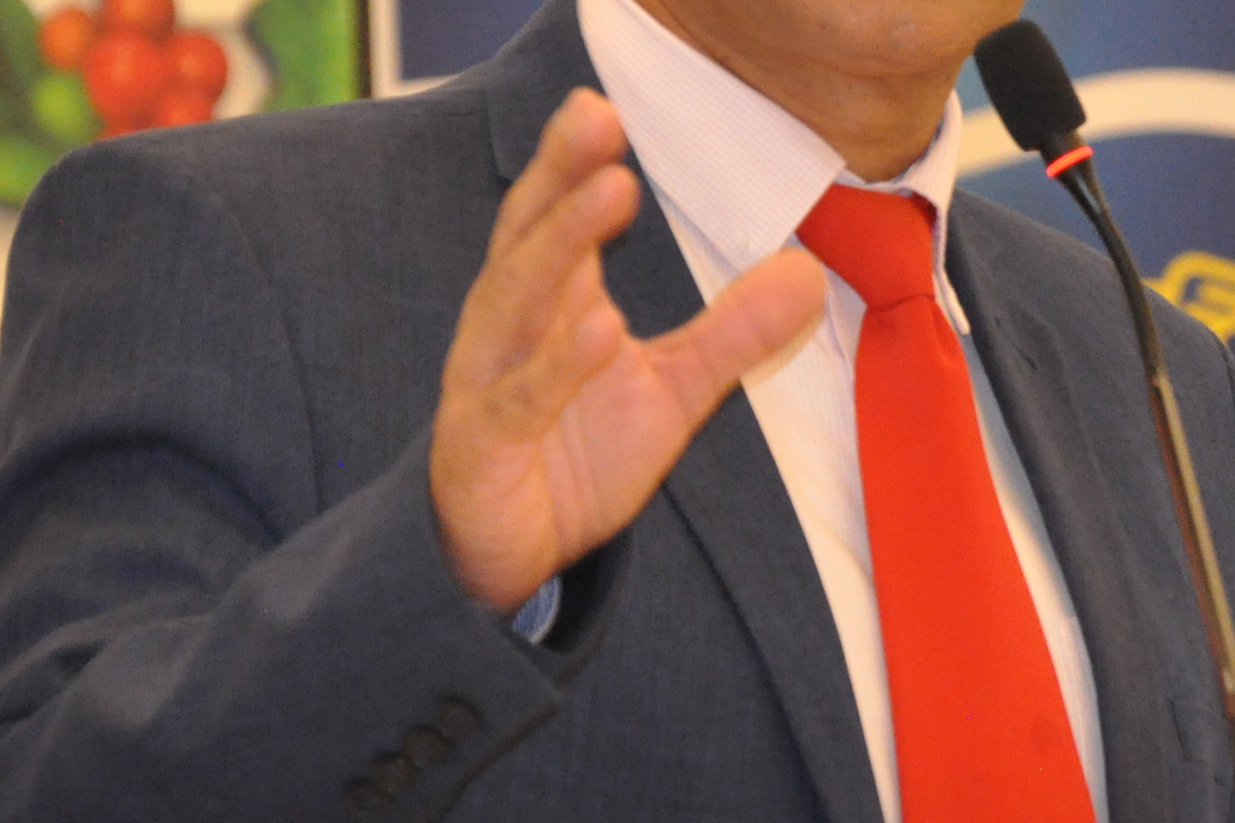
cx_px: 838
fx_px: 13660
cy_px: 29
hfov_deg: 5.2
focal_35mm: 398
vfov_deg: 3.4
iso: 2500
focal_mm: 105
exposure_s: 1/60
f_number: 5.6
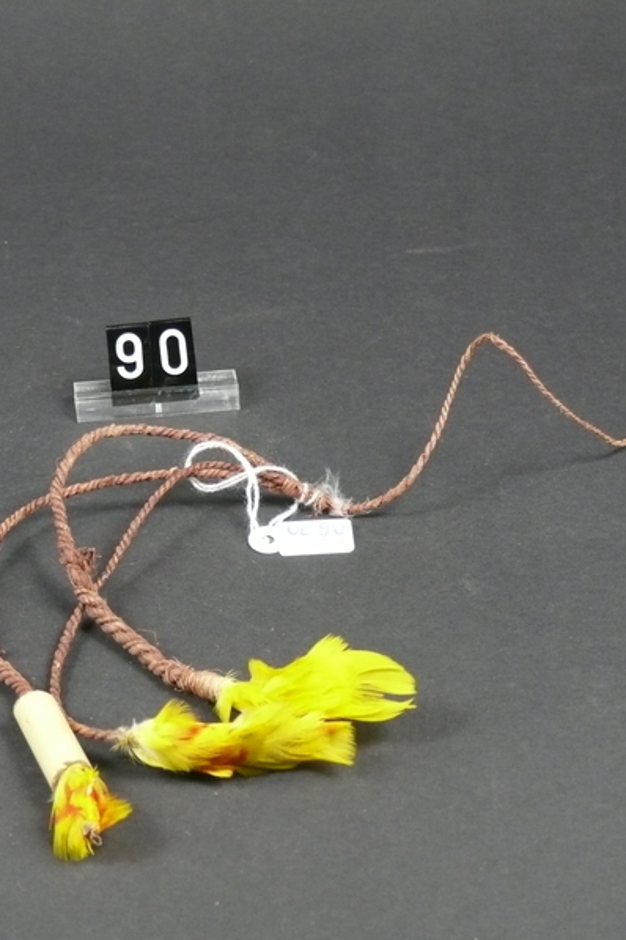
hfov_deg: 10.5
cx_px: 179
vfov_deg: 15.6
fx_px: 3417
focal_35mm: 131
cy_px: 471
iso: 400
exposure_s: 1/50
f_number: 3.2
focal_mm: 20
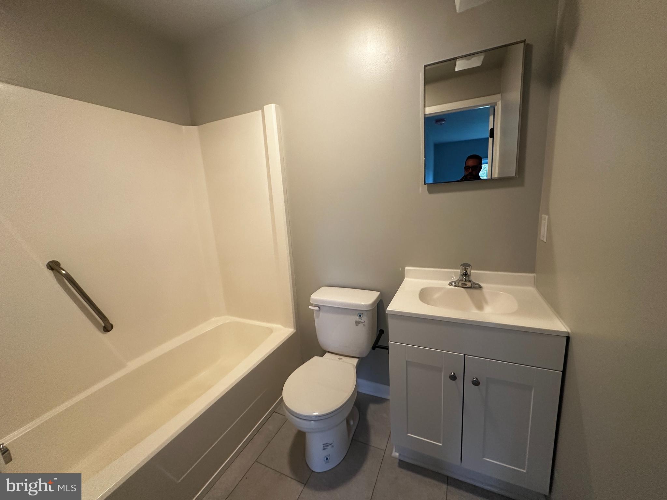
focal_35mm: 14
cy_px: 250
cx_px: 334
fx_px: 270
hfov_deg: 102.1
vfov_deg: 85.7
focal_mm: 2.22
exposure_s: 1/60
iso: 200
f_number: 2.2
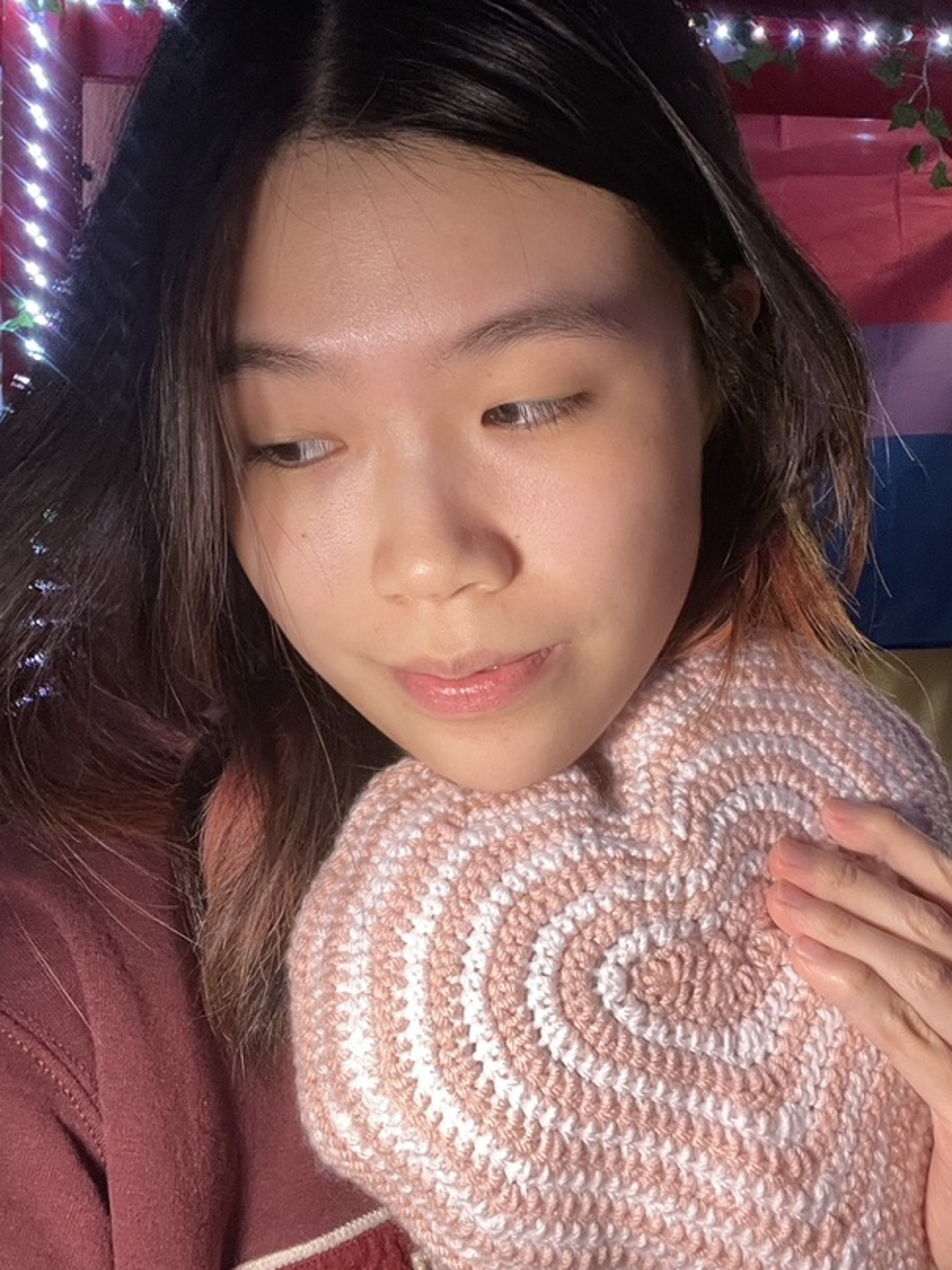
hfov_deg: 37.6
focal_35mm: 38
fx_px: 1393
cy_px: 611
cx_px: 550
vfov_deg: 49.0
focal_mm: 2.71
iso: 250
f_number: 2.2
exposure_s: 1/35
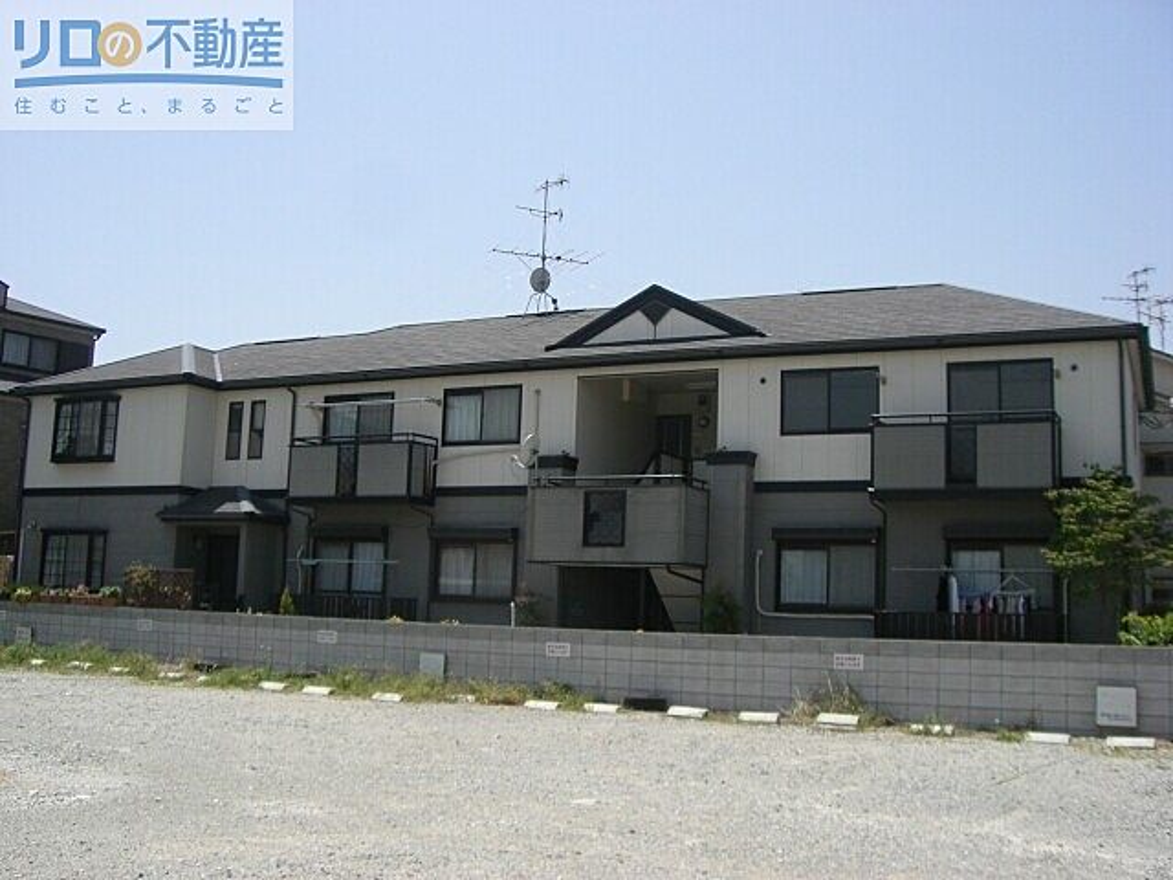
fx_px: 1288
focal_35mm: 38
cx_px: 586
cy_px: 440
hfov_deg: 49.0
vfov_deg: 37.7
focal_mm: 6.2
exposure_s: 1/500
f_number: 4.3
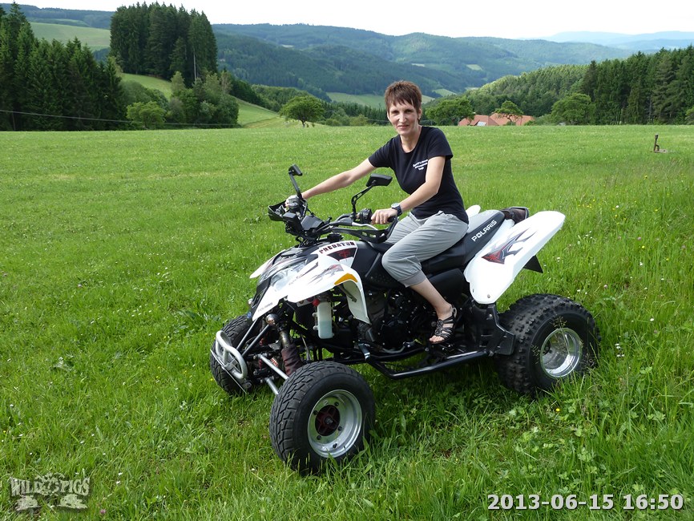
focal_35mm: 30
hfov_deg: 60.0
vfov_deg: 46.8
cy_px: 260
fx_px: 602
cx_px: 347
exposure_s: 1/160
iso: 80
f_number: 4
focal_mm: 5
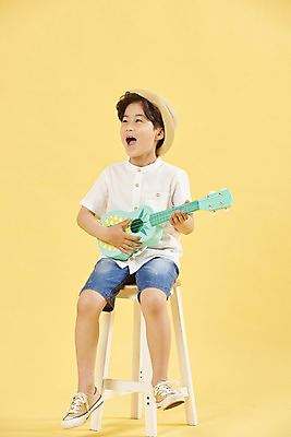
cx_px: 146
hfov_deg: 10.6
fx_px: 1575
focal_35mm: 130
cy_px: 218
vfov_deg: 15.8
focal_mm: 130
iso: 125
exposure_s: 1/125
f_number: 8
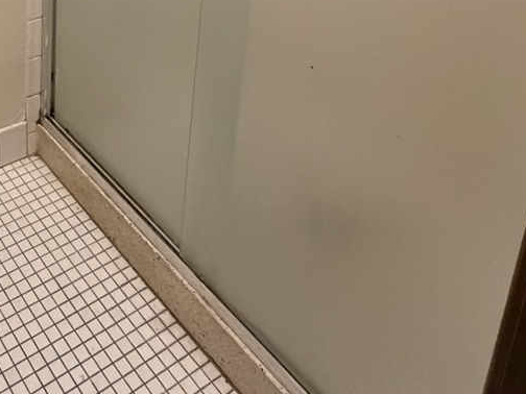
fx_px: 608
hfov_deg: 40.0
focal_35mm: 40
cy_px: -152
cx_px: -21
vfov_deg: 27.9
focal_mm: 2.22
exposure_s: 1/60
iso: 640
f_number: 2.2
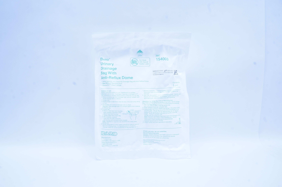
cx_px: 141
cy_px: 94
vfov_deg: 47.8
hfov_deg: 67.4
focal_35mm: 27
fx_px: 211
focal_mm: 18
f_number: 16
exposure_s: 1/10
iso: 400
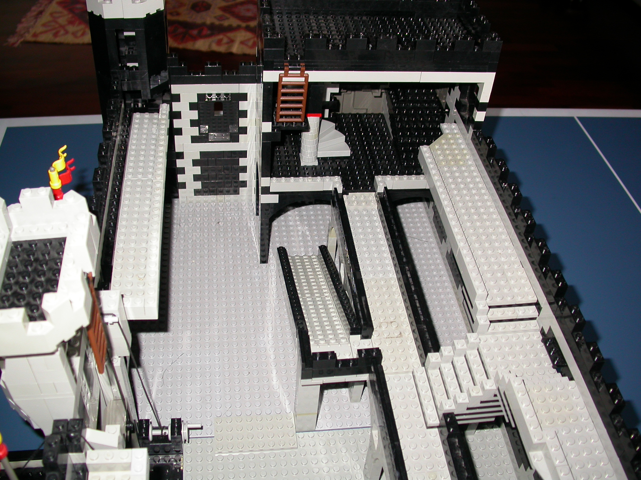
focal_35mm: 38
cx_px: 320
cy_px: 240
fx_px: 704
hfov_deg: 49.0
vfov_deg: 37.7
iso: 100
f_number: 2.6
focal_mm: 7.85
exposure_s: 1/60
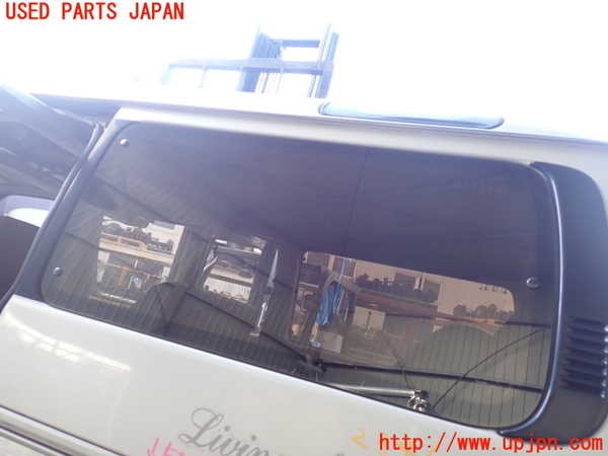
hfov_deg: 60.0
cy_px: 228
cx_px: 304
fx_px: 527
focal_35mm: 30
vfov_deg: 46.8
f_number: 2.3
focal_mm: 5.4
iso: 100
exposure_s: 1/60
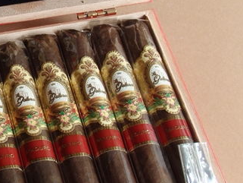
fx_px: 857
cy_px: 36
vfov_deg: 12.1
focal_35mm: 122
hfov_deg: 15.8
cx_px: -9
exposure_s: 1/25
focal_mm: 8.9
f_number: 4
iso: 125
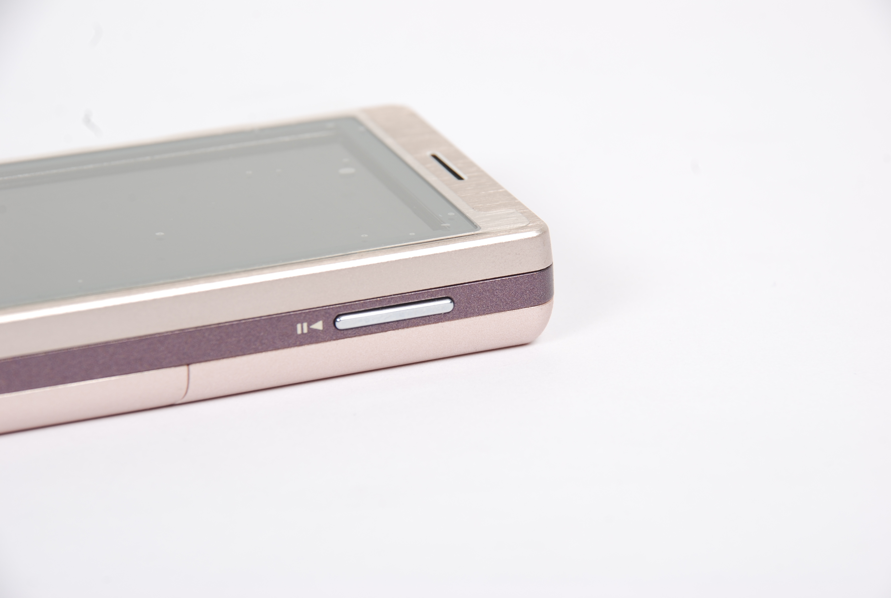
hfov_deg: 10.1
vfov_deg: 6.8
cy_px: 299
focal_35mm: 202
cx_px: 446
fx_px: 5022
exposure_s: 1/125
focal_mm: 135
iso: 100
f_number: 13
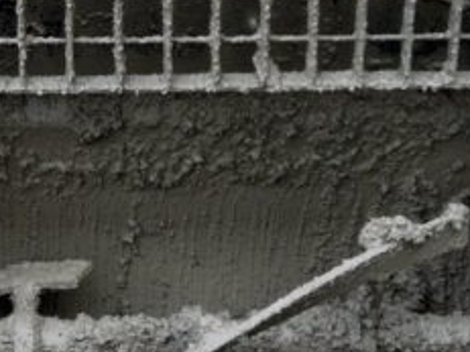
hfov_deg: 20.8
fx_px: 1262
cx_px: 92
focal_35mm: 93
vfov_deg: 15.6
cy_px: 8
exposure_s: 1/250
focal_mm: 5
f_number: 2.7
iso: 100
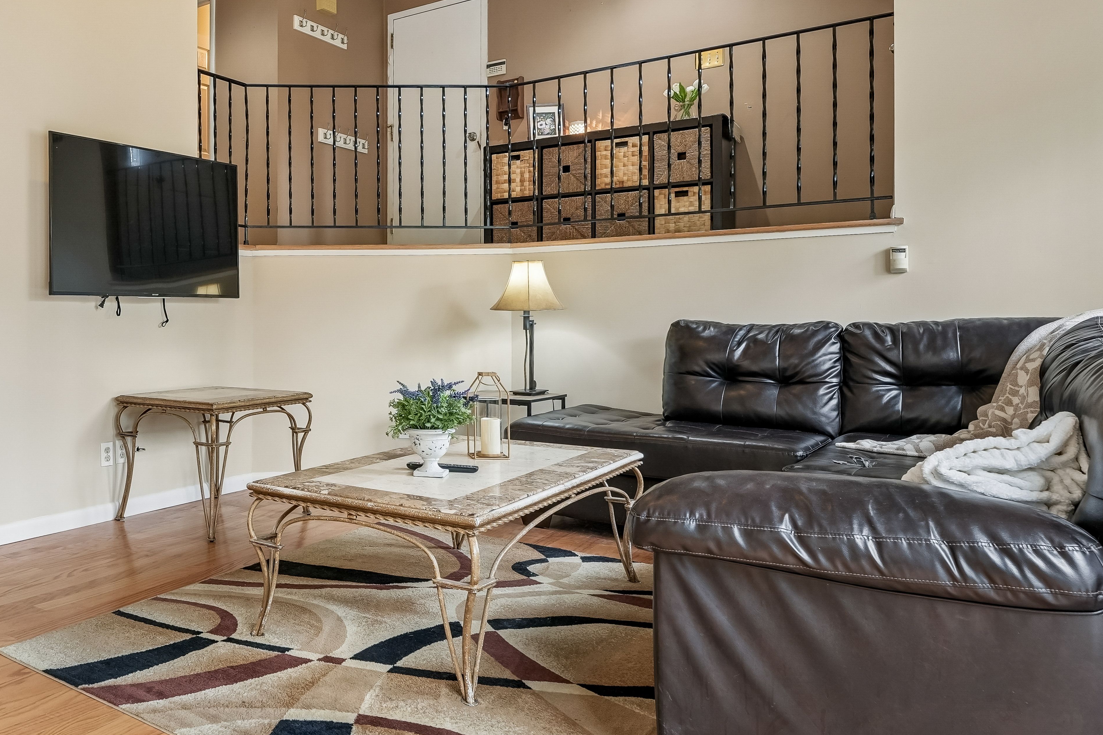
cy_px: 222
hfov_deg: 61.8
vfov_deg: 48.4
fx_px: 797
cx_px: 176
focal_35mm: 26
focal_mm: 14
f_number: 8
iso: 400
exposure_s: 1/10
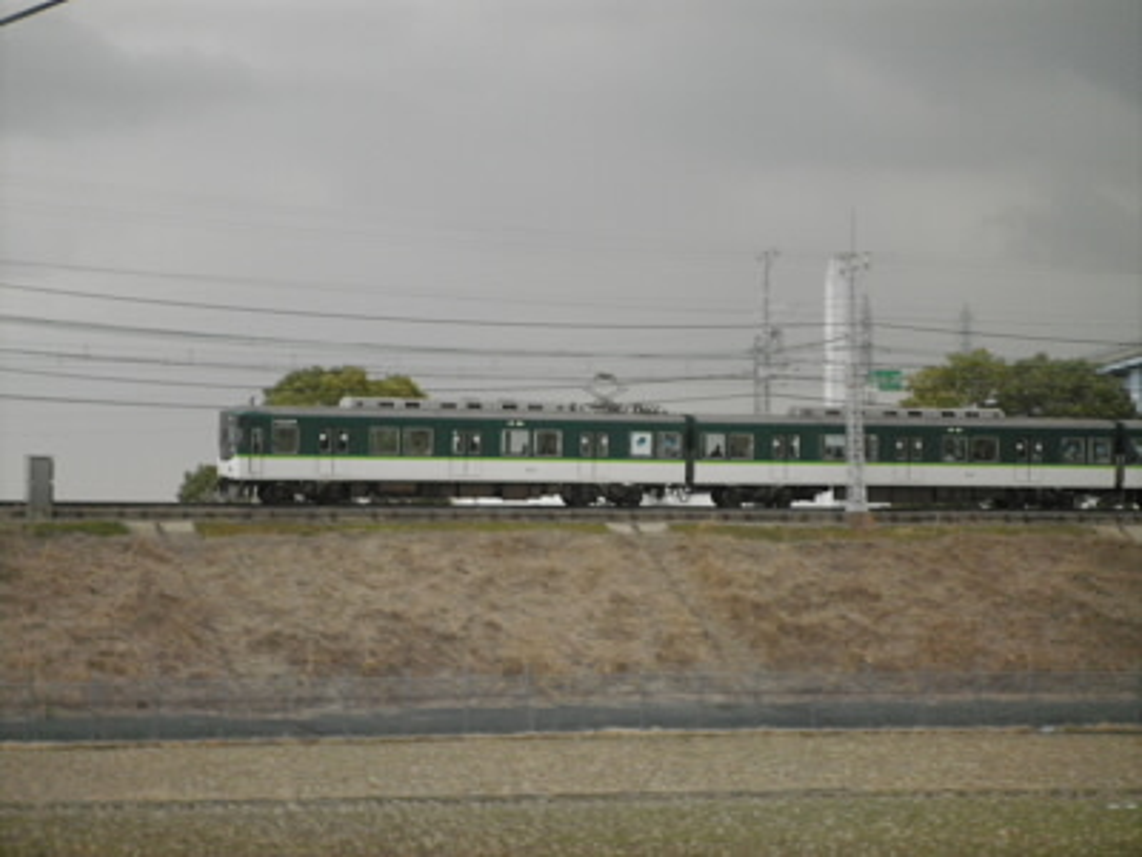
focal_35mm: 108
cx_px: 571
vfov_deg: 13.7
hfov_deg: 18.2
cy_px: 428
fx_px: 3563
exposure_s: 1/125
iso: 320
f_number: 5.9
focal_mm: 19.6
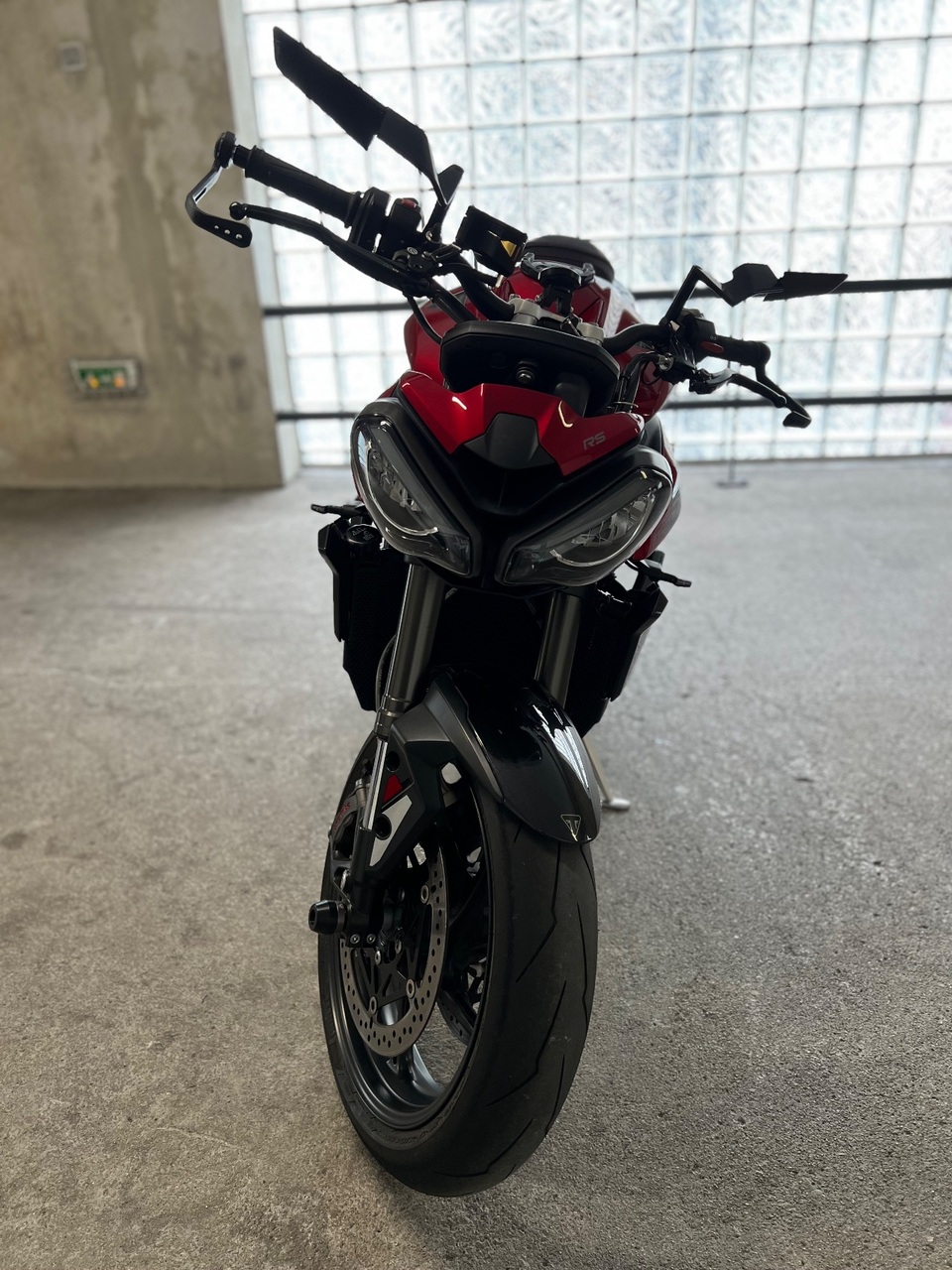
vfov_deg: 67.3
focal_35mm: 26
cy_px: 635
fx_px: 953
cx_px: 476
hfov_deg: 53.1
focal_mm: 5.7
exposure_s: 1/100
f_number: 1.5
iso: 64
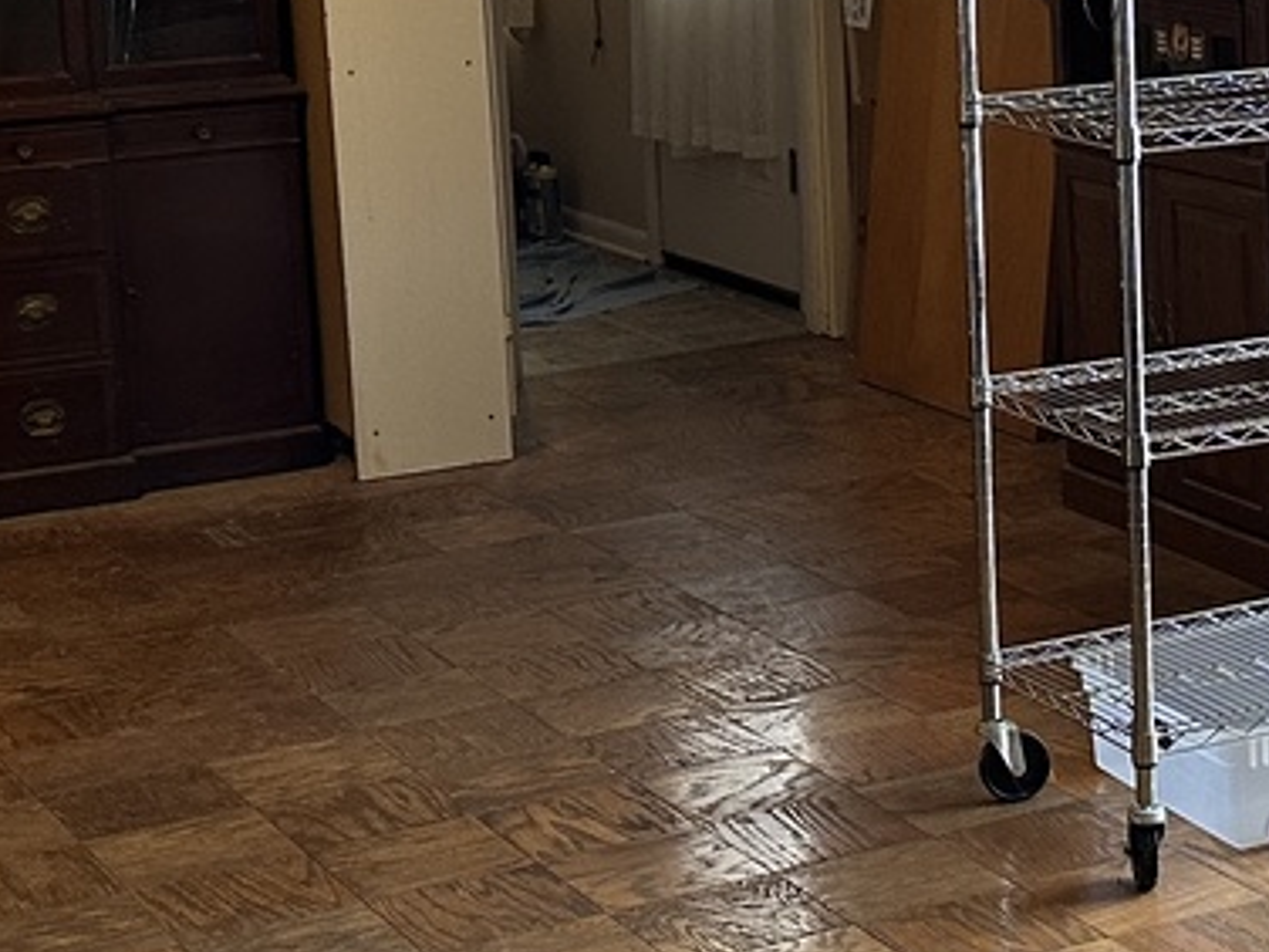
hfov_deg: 20.7
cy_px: 152
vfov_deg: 15.9
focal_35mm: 92
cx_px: 1205
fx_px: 3373
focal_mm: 6.86
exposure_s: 1/75
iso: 250
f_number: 1.78
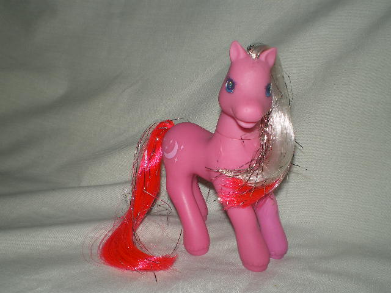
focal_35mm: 38
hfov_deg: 49.0
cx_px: 196
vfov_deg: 37.7
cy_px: 146
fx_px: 429
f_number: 4.6
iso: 64
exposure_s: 1/30
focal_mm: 6.3
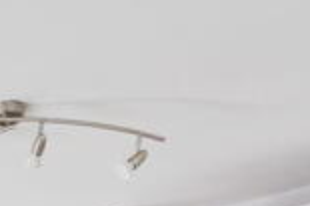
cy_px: 514
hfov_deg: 16.8
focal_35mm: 99
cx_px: -260
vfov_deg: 11.2
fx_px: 852
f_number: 5.6
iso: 250
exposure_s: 1/125
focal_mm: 10
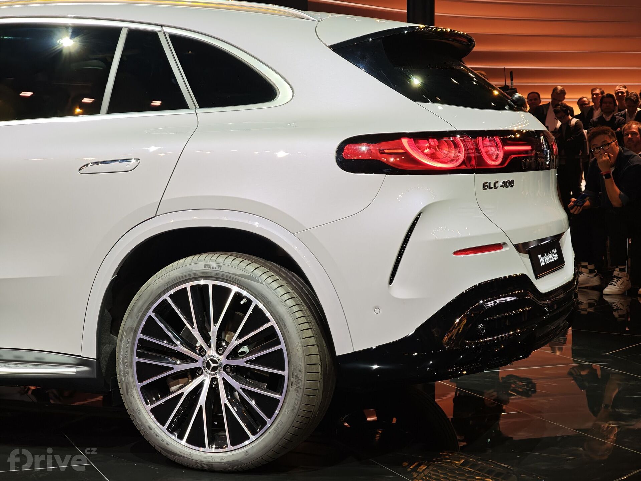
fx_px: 1296
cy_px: 240
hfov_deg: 27.8
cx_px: 320
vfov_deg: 21.0
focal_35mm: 70
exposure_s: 1/100
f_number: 1.8
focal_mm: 11.5
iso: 125
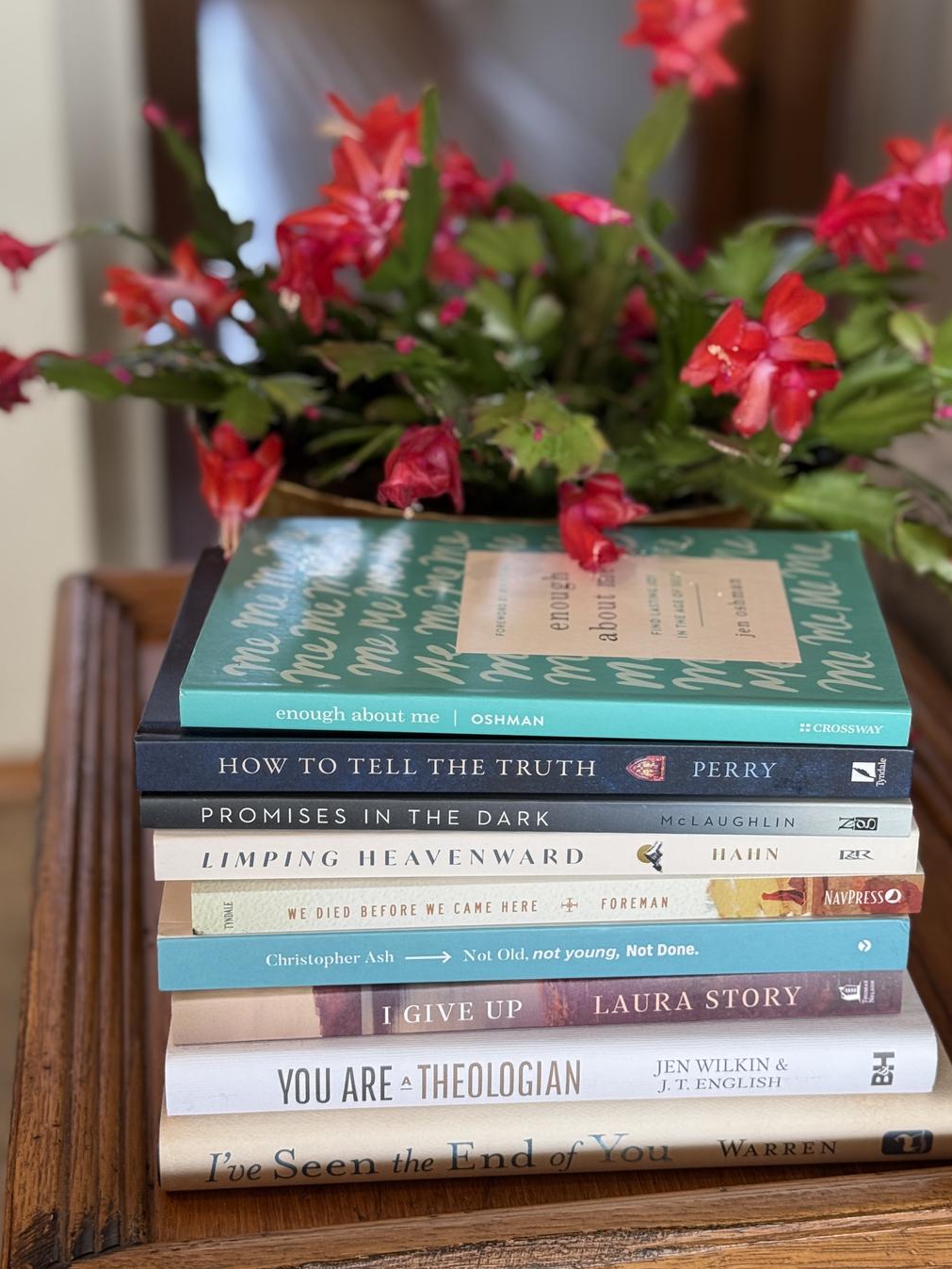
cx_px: 558
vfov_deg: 33.7
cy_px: 573
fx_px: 2089
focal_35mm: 57
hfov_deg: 25.6
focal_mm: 6.76
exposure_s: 1/60
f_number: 1.78
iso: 64
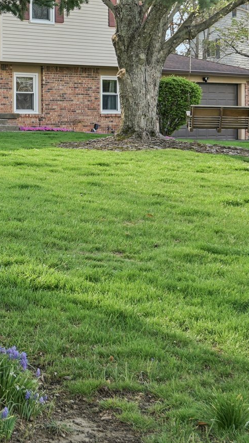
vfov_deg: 26.5
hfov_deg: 14.8
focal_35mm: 79
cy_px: 108
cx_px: -46
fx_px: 927
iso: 100
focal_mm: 32
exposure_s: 1/50
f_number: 8
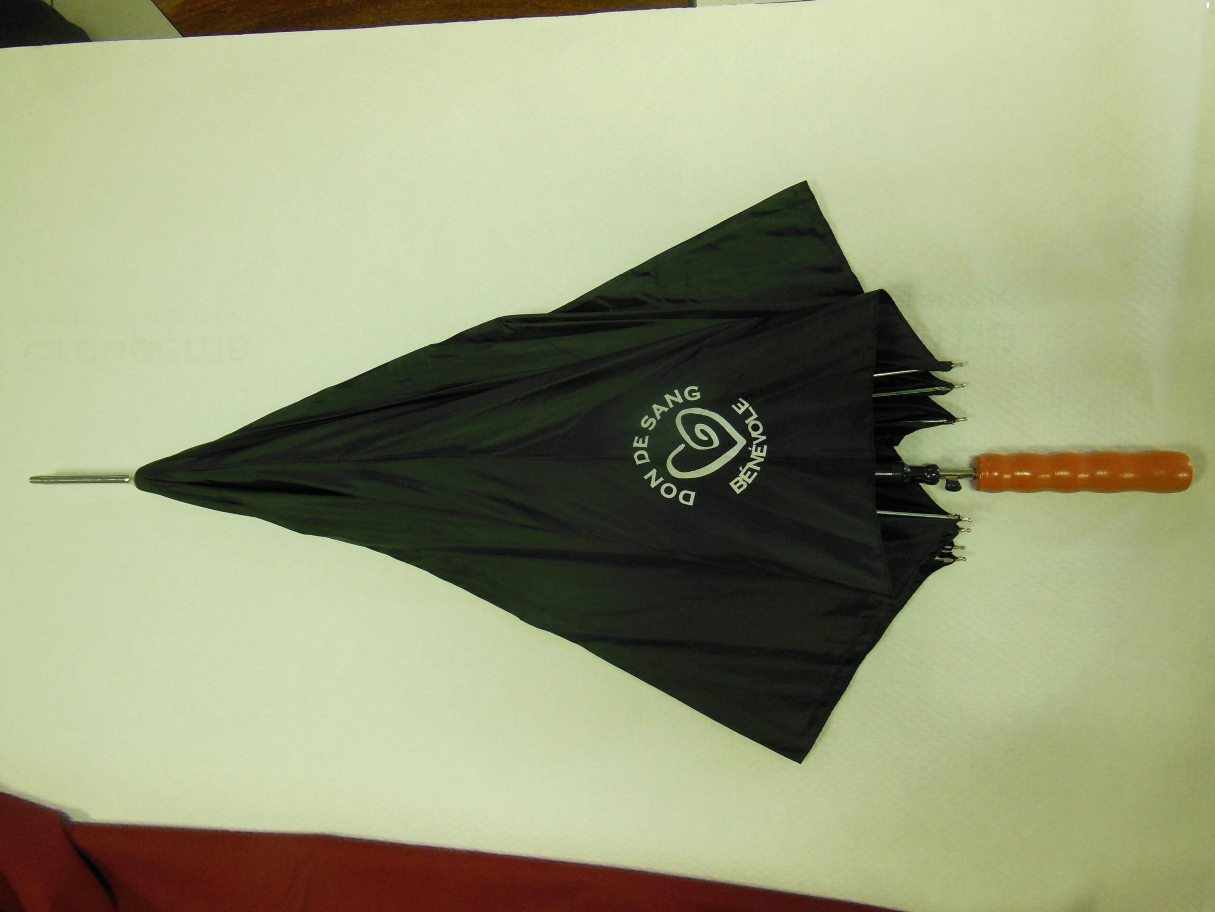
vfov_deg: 54.9
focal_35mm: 25
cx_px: 608
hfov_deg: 69.4
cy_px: 456
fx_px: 877
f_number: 3.5
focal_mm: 4.5
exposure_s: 1/25
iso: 400
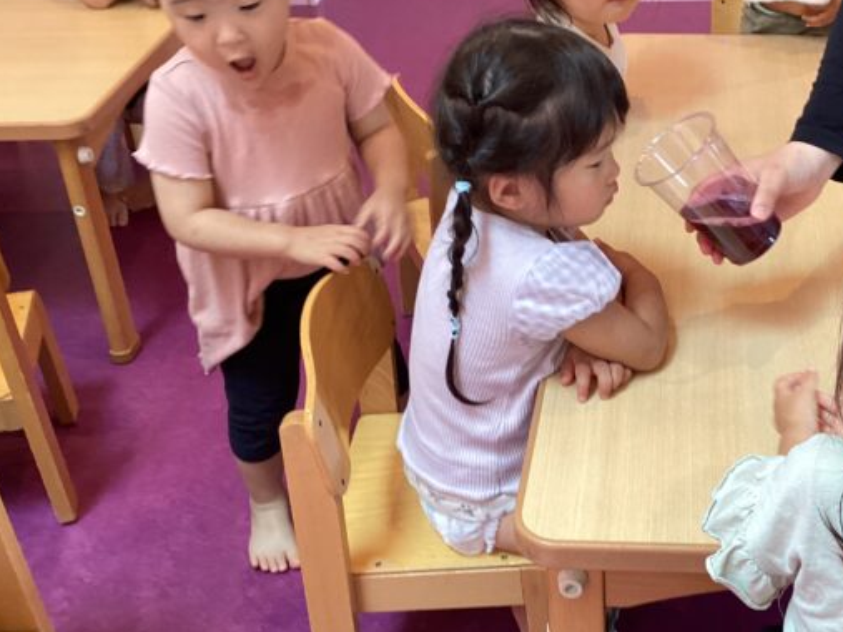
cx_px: 629
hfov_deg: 39.4
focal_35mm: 47
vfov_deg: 30.8
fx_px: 1144
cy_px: 266
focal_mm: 3.3
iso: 100
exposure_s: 1/50
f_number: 2.4
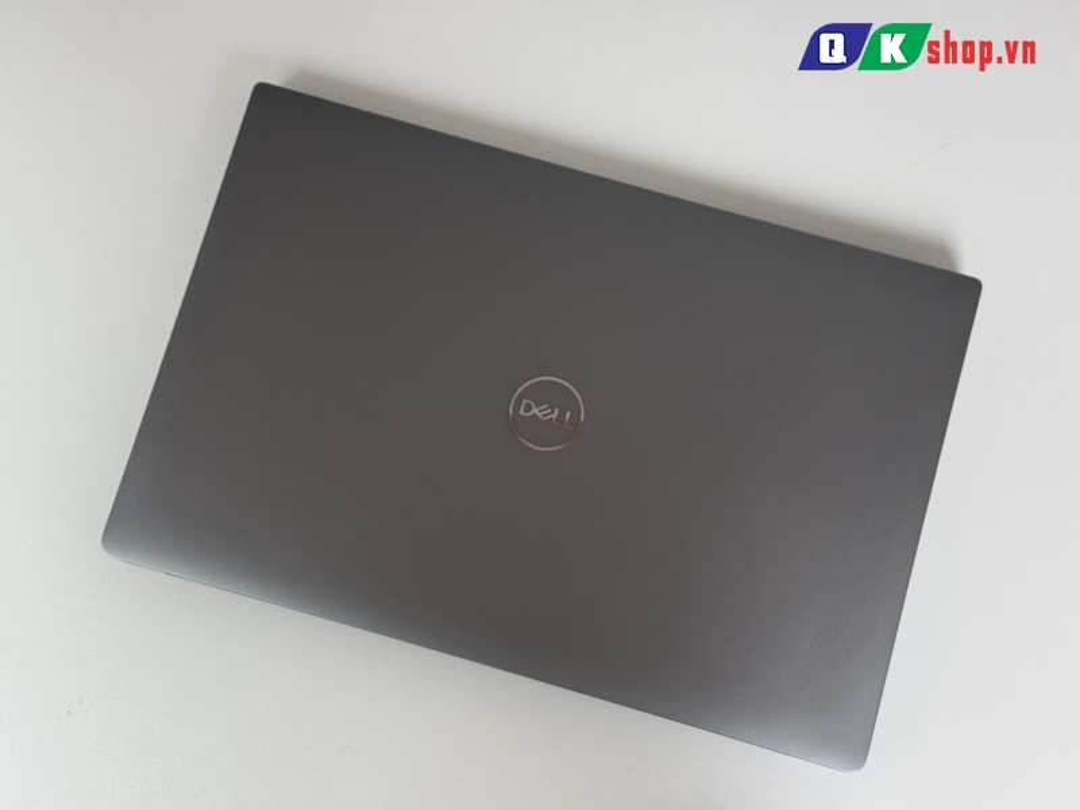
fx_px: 1498
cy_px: 405
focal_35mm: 48
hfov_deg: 39.7
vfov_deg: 30.3
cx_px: 540
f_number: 1.78
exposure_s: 1/100
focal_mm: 6.76
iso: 125
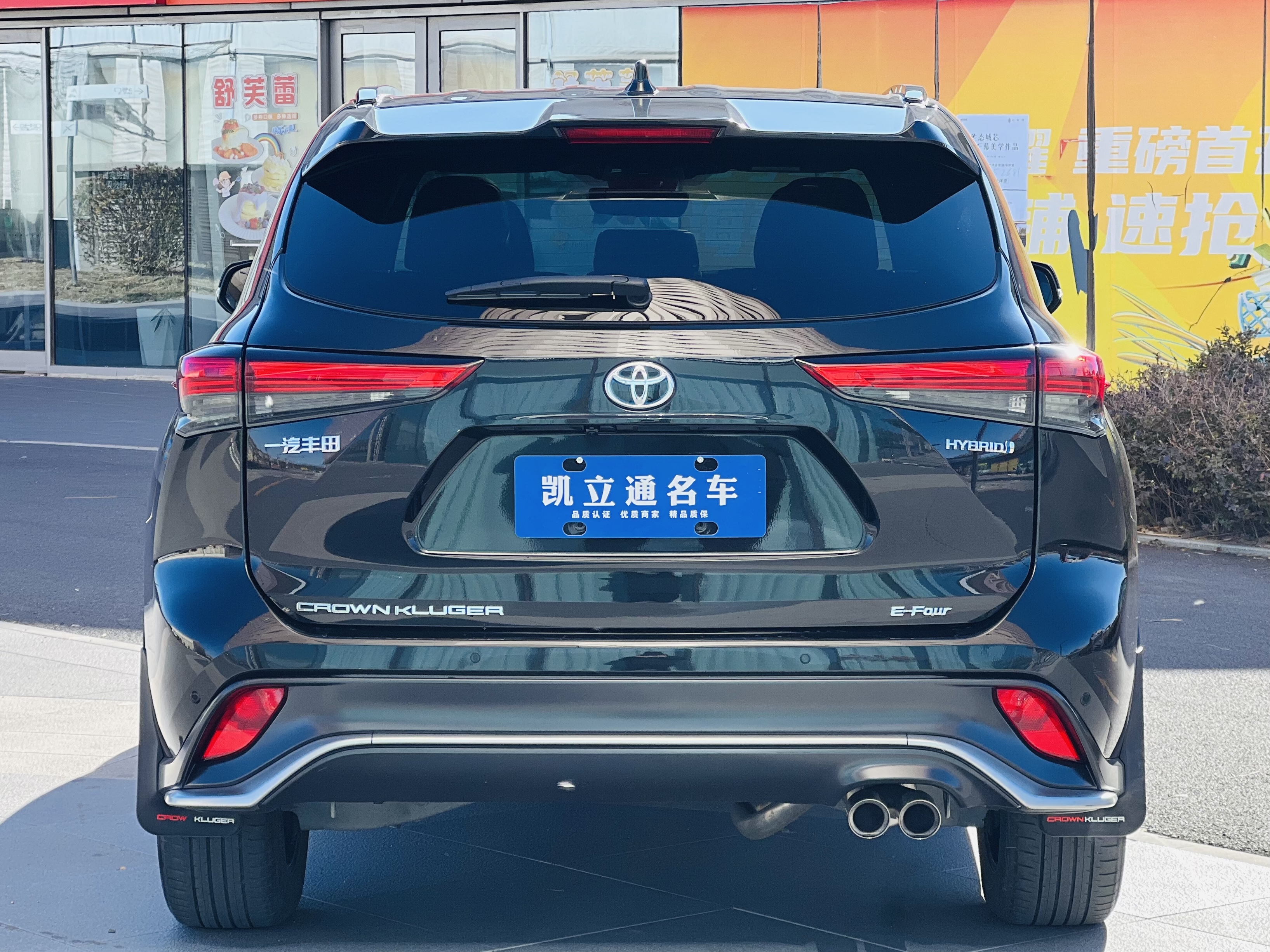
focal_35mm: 77
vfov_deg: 19.1
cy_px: 476
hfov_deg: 25.3
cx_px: 635
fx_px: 2825
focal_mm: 9
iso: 25
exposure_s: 1/191
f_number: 2.8
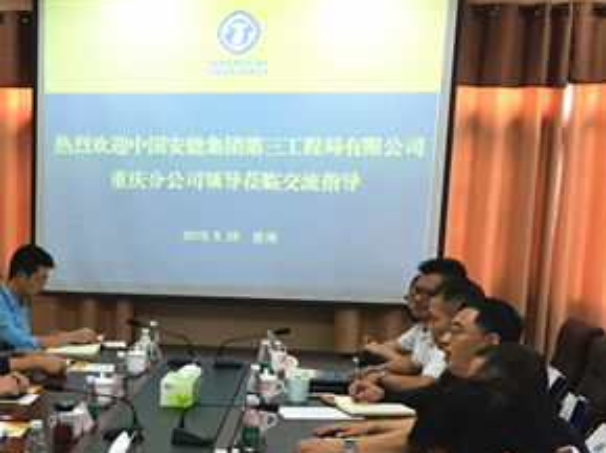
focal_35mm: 65
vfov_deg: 22.2
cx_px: 77
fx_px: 1137
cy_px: 368
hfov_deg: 28.8
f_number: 2.2
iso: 100
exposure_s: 1/33
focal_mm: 4.15
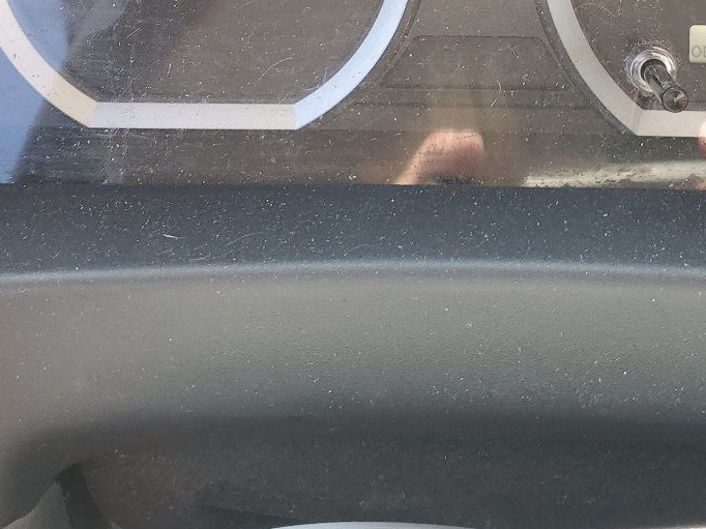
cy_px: -18
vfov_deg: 22.9
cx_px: 494
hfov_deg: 31.3
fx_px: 1244
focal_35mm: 61
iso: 50
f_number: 1.5
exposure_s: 1/154
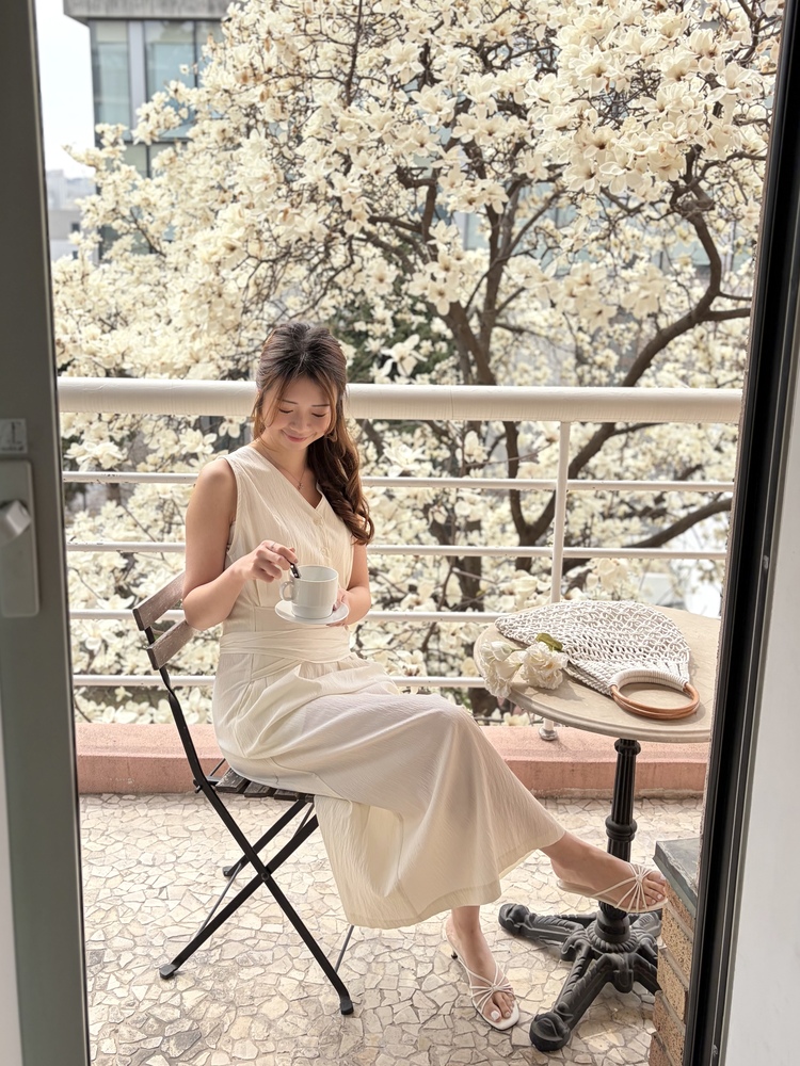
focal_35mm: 26
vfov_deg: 67.3
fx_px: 801
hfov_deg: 53.1
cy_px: 533
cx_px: 400
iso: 64
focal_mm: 5.96
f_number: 1.6
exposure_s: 1/2012
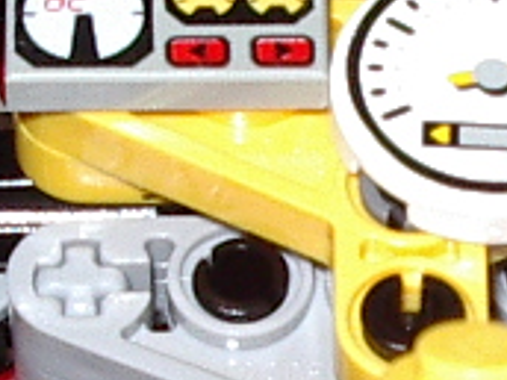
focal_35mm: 309
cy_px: 336
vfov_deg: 4.8
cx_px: 442
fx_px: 4526
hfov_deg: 6.4
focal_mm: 7.8
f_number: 5.5
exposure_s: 1/60
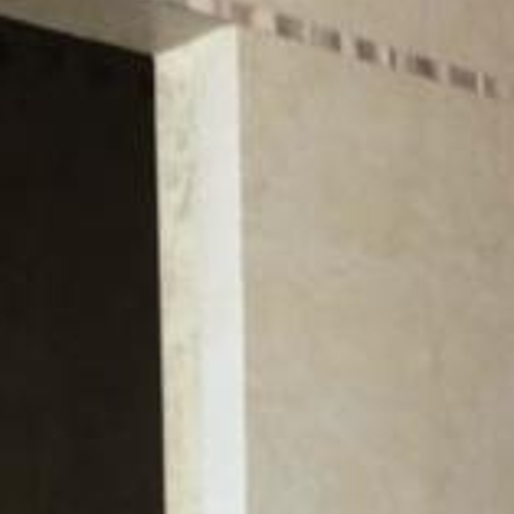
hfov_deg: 13.0
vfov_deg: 12.6
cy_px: 779
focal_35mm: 131
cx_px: 615
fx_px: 2201
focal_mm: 4.15
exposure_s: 1/30
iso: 100
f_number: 2.2
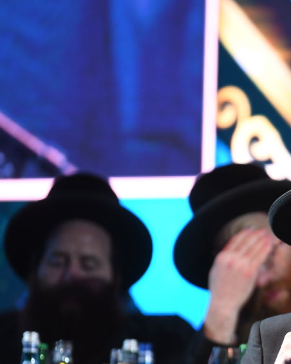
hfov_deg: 3.6
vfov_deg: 4.5
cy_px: 291
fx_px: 4629
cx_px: 368
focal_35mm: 430
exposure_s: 1/100
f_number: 2.8
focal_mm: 185
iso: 800
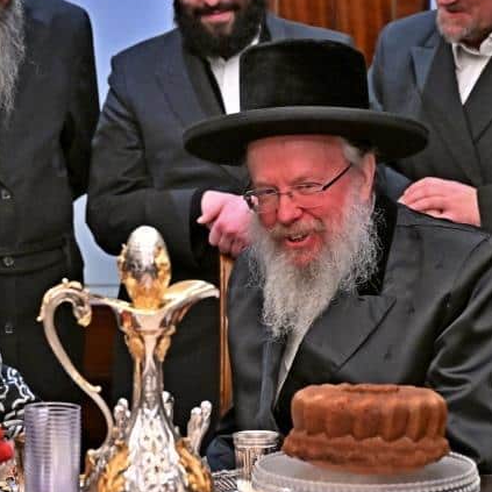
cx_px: 145
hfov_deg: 12.4
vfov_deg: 12.5
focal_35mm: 140
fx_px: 2251
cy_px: 211
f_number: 4
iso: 2500
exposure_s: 1/200
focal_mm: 68
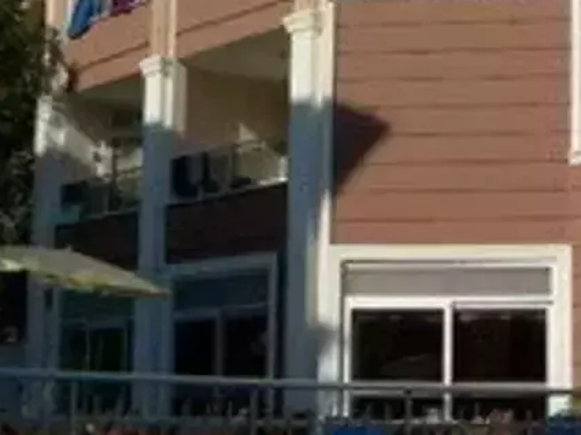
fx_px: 1662
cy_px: 66
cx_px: 441
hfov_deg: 19.7
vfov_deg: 14.8
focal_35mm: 99
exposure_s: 1/750
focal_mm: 5.8
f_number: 7.1
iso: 80
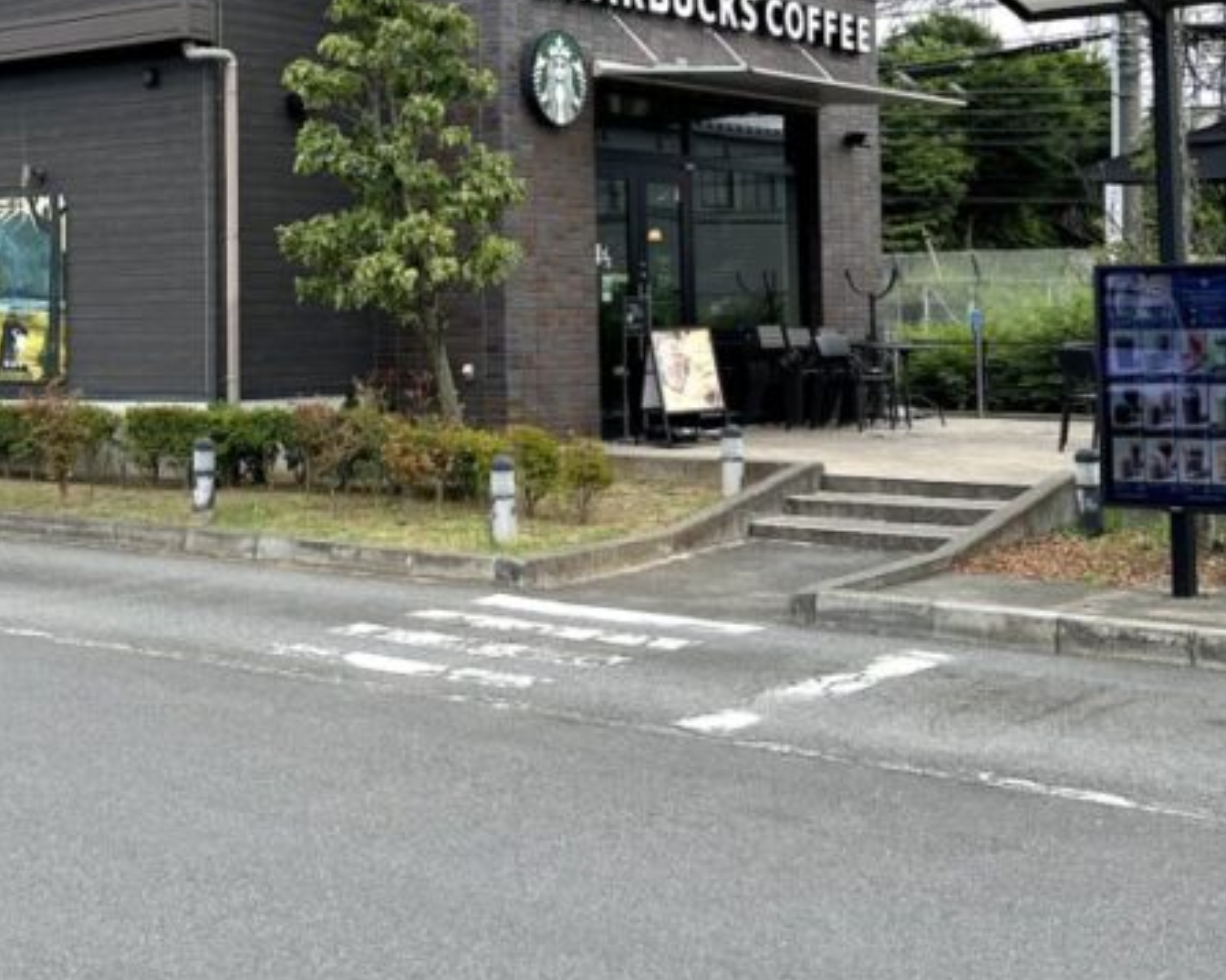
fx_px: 2104
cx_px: 383
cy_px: 178
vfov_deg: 25.7
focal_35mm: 58
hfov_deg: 32.2
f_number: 1.5
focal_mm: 5.7
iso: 50
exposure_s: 1/4444
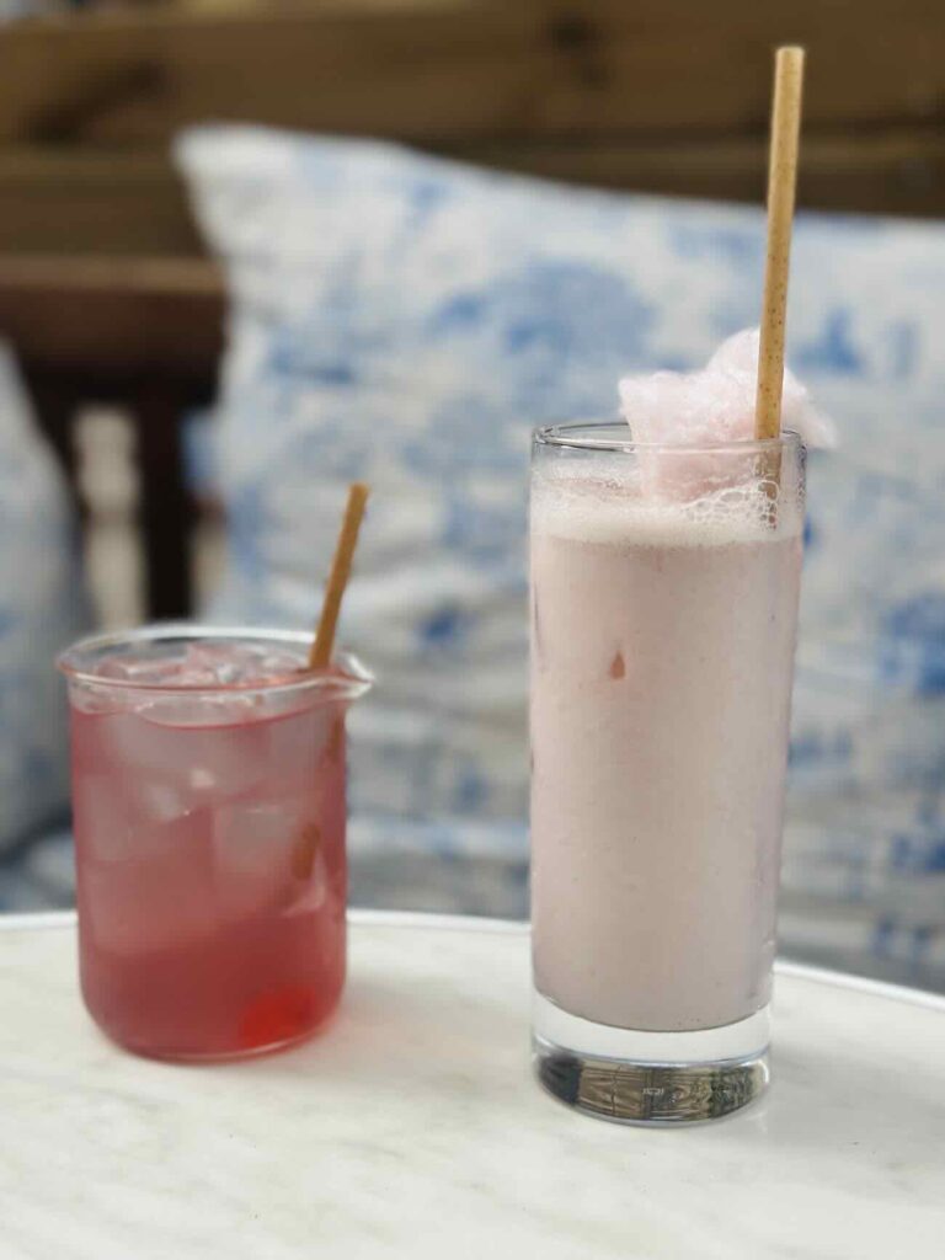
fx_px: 1747
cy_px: 630
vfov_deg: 39.7
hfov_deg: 30.3
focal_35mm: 48
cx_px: 472
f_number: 1.78
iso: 80
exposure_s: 1/962
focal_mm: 6.86
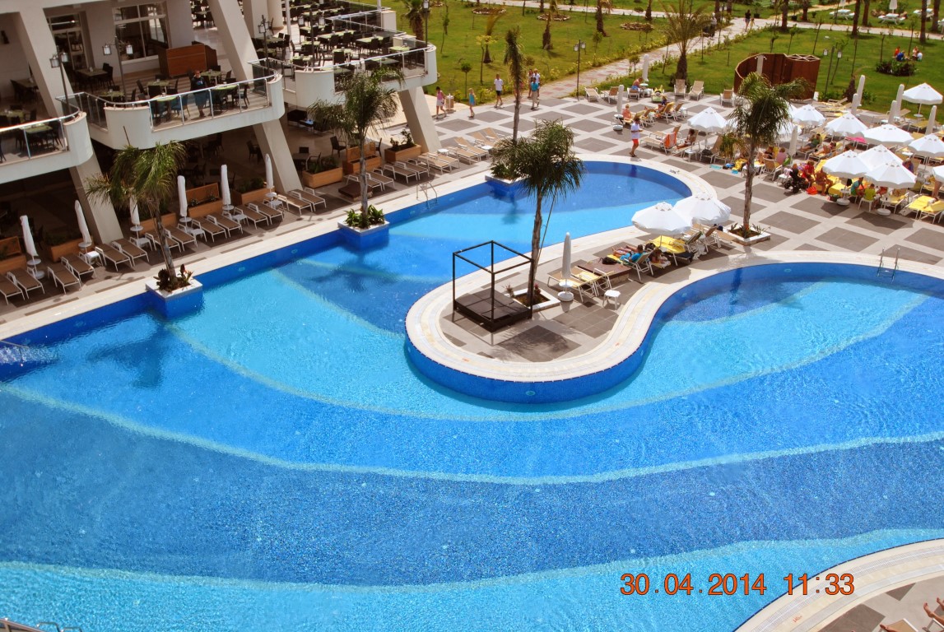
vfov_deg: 37.0
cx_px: 472
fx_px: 945
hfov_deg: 53.1
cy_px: 316
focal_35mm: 36
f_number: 9
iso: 100
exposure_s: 1/320
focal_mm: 24
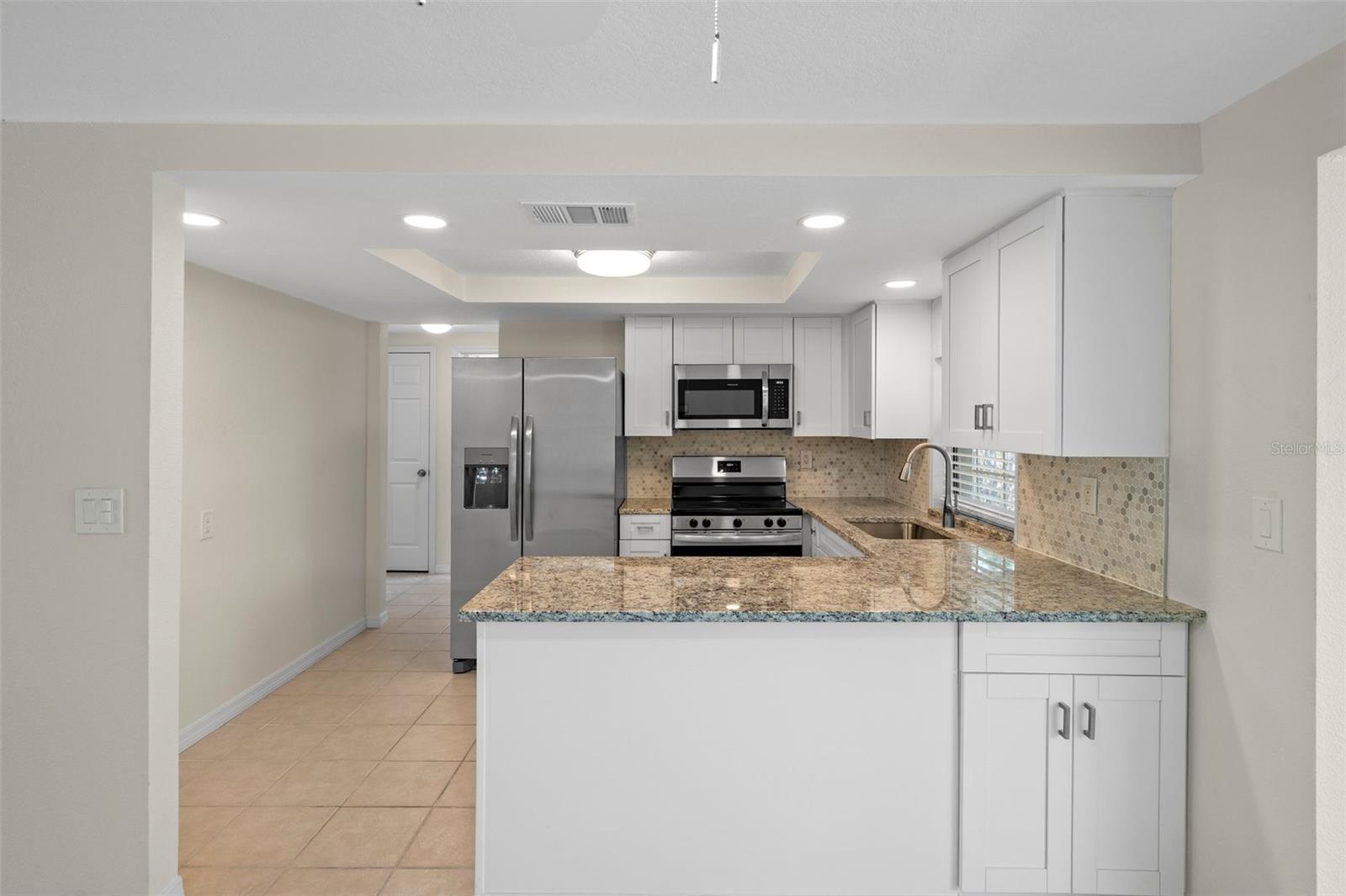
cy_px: 448
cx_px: 673
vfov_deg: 70.4
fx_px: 635
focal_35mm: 17
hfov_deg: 93.3
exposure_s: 1/2
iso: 320
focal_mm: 17
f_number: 8
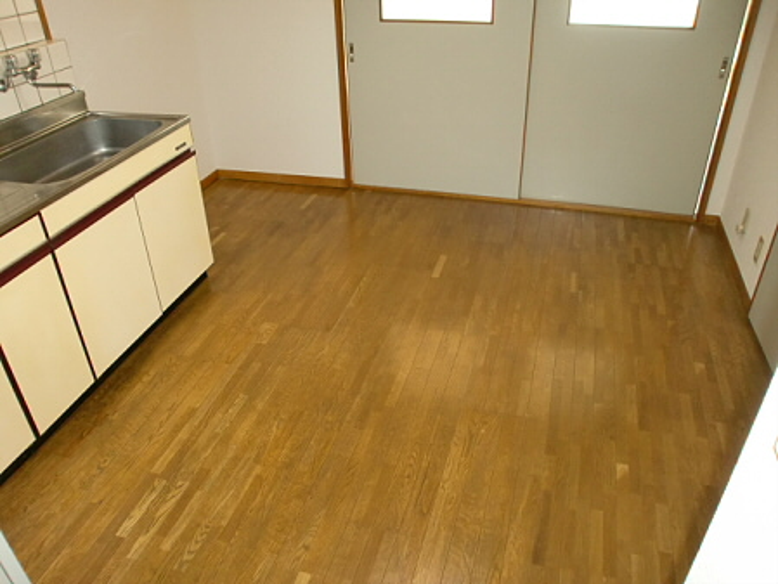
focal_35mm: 28
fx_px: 629
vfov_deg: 49.8
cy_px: 292
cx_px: 389
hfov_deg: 63.4
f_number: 2.6
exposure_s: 1/60
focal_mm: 4.65
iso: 320
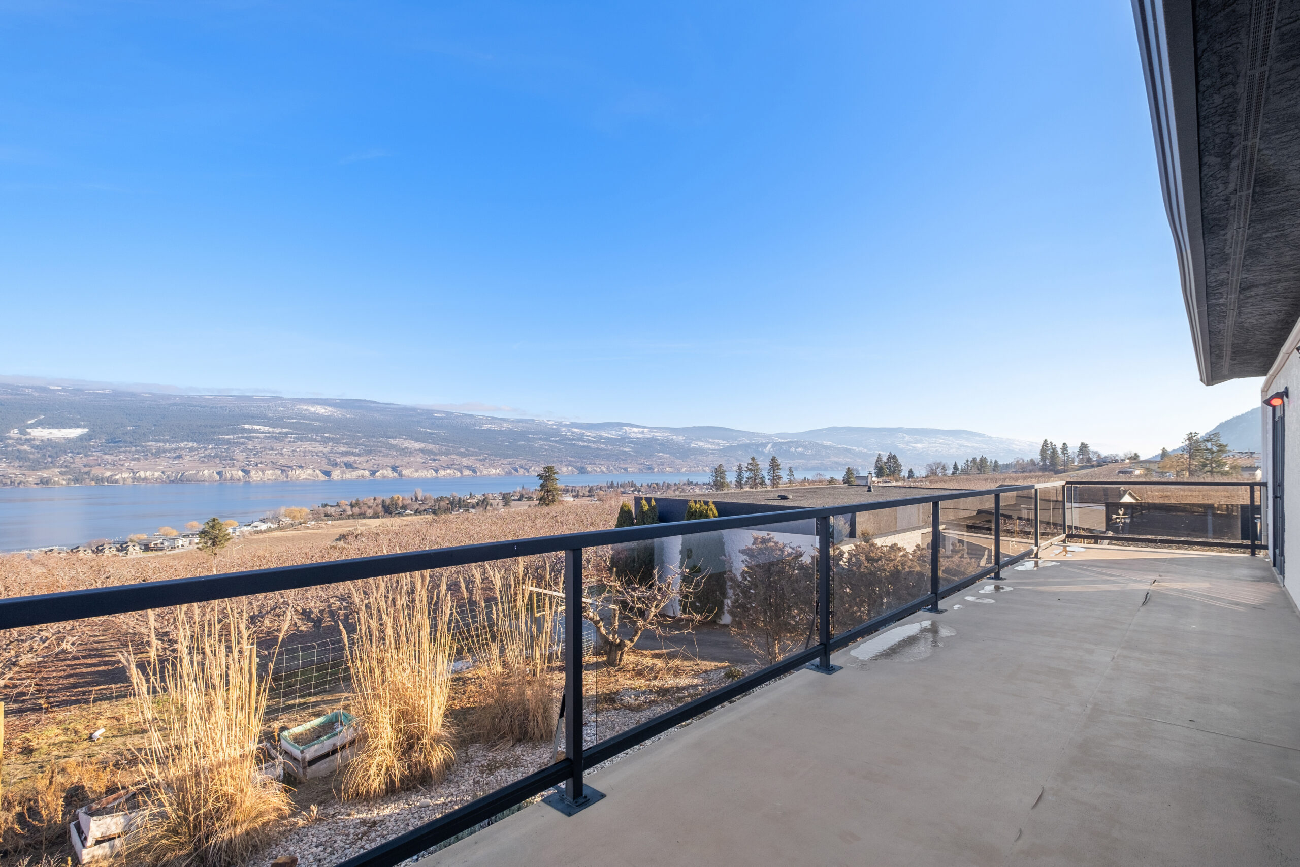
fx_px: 542
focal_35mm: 15
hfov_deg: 100.4
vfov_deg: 77.3
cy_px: 434
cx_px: 650
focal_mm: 10
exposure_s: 1/160
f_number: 5.6
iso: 160
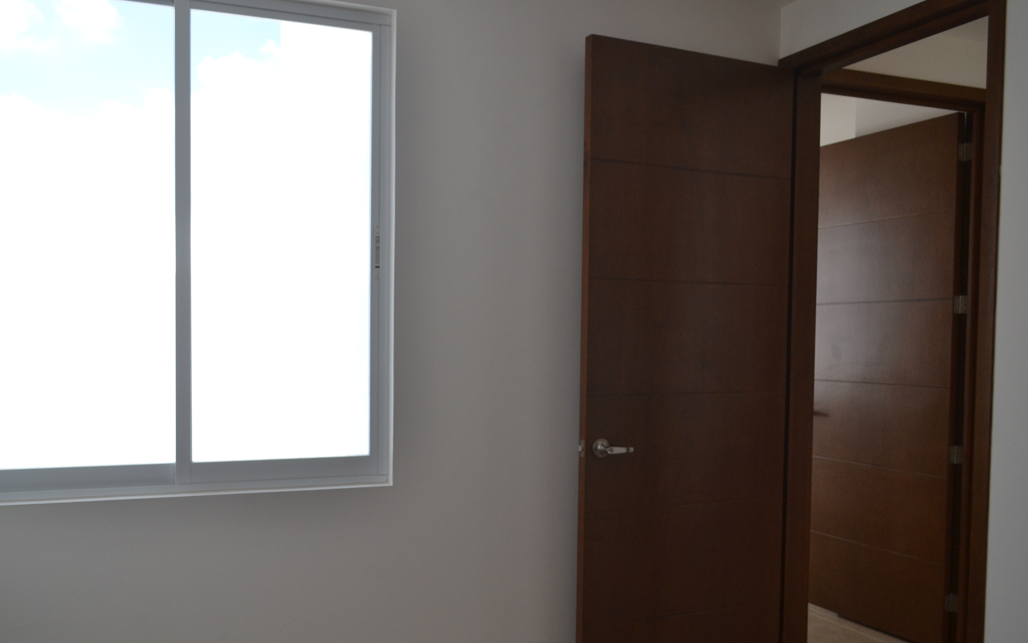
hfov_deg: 59.6
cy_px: 372
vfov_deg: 39.3
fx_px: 897
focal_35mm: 32
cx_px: 467
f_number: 4
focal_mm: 18
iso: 400
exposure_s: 1/1000
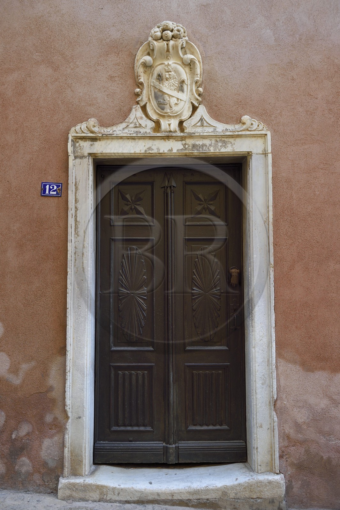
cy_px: 255
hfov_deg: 37.8
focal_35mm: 35
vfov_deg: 54.5
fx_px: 496
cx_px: 170
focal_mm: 35
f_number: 4
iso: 400
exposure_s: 1/250
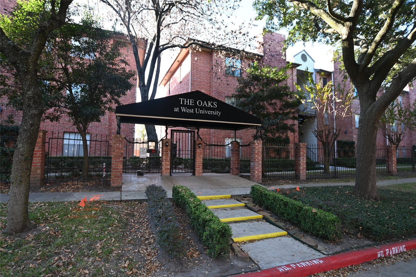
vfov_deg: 67.4
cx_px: 208
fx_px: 208
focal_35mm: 18
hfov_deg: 90.0
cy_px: 138
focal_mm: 12
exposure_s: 1/250
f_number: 4
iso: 360
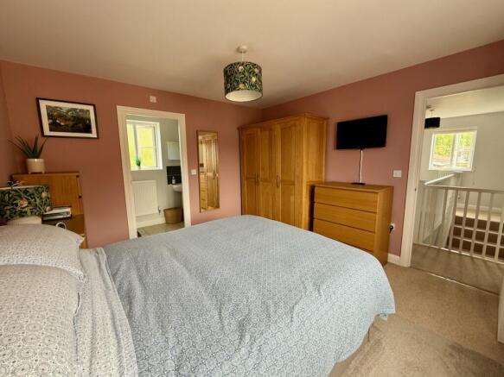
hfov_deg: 102.1
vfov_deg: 85.7
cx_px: 252
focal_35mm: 14
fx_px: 204
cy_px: 188
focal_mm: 2.22
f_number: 2.2
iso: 100
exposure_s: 1/99
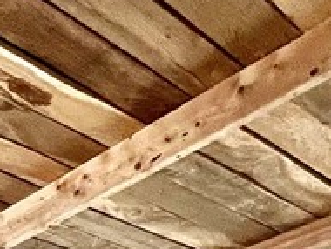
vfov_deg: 15.8
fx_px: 670
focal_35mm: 70
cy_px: 521
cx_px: -87
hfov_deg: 24.6
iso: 125
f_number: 1.8
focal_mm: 1.57
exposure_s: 1/99
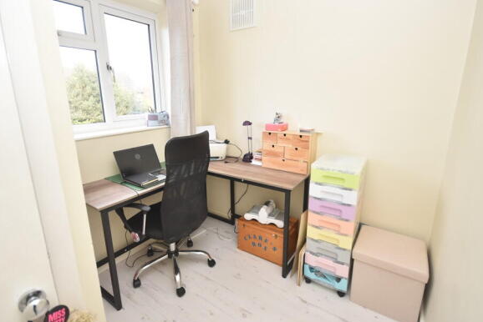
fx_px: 228
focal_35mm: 17
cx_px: 239
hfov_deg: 93.2
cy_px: 149
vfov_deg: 70.4
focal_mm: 10
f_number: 4
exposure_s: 1/125
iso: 800
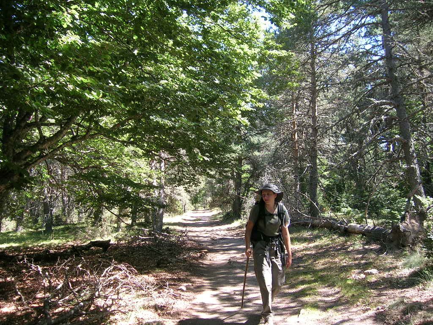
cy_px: 162
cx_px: 216
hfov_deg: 52.6
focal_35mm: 35
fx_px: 438
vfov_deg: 40.7
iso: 50
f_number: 2.8
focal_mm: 5.4
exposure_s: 1/91.3
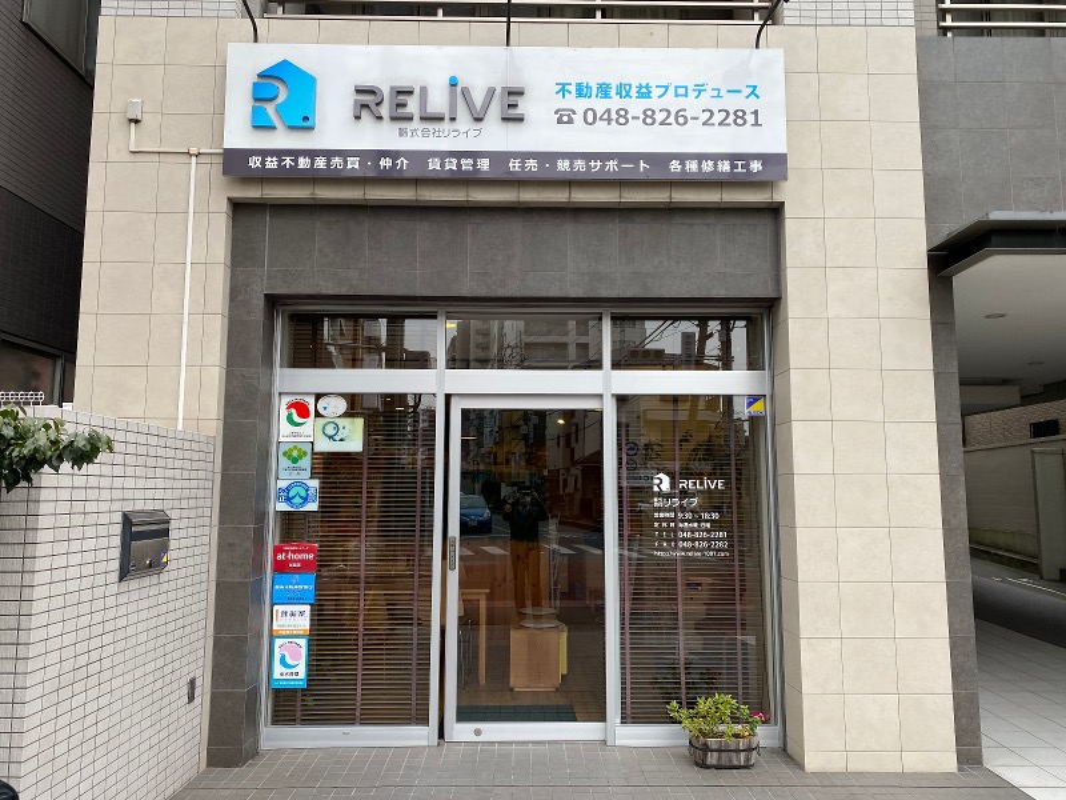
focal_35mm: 26
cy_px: 400
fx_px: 801
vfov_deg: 53.1
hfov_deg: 67.3
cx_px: 533
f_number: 1.8
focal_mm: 4.25
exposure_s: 1/213
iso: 32
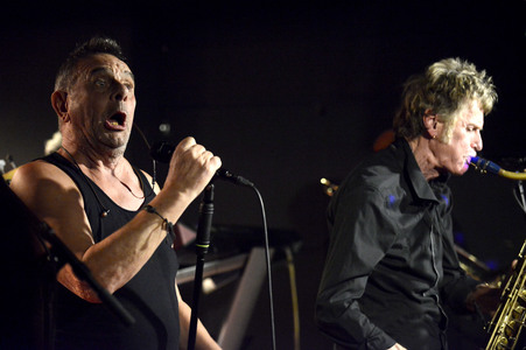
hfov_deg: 22.6
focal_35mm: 90
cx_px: 263
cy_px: 175
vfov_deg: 15.2
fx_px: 1314
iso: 6400
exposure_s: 1/160
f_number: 2.8
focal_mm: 90
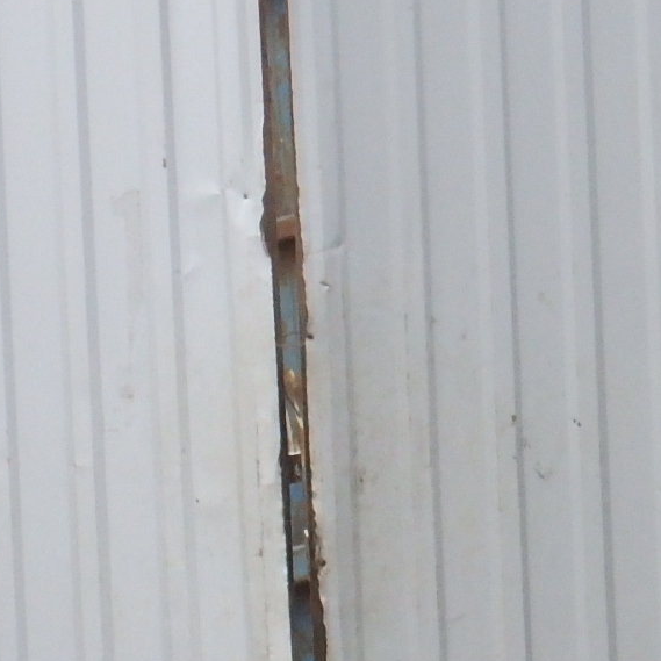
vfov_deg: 1.5
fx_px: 25838
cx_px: 989
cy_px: 618
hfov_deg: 1.5
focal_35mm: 1196
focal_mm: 71.6
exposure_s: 1/250
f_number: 6.9
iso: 640
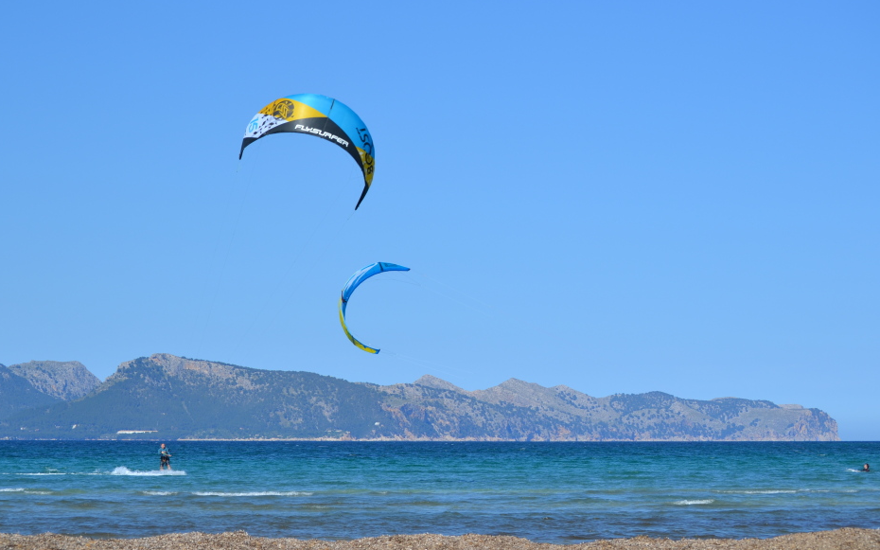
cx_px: 427
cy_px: 273
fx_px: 2220
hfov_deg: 22.4
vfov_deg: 14.1
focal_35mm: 93
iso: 100
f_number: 9
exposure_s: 1/320
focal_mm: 55
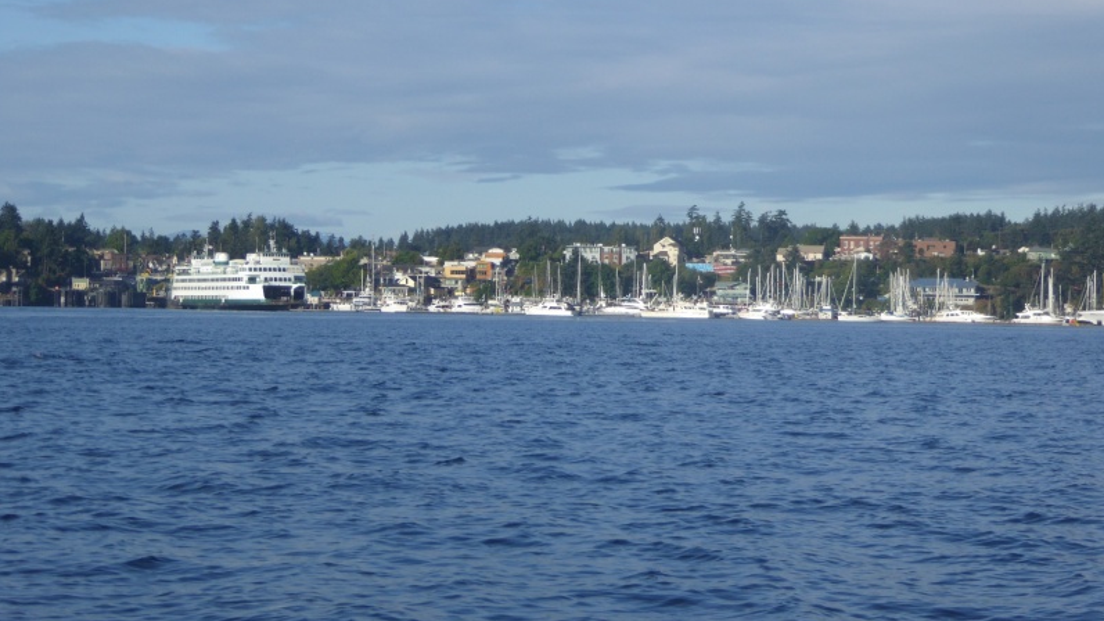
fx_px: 3424
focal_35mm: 117
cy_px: 223
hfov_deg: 18.3
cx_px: 551
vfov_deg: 10.3
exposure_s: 1/640
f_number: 5
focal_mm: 17.5
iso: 100
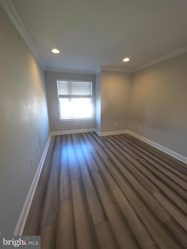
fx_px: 94
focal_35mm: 13
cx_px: 94
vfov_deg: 106.2
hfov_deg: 89.9
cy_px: 124
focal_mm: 2.2
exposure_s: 1/30
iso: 80
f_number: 1.9
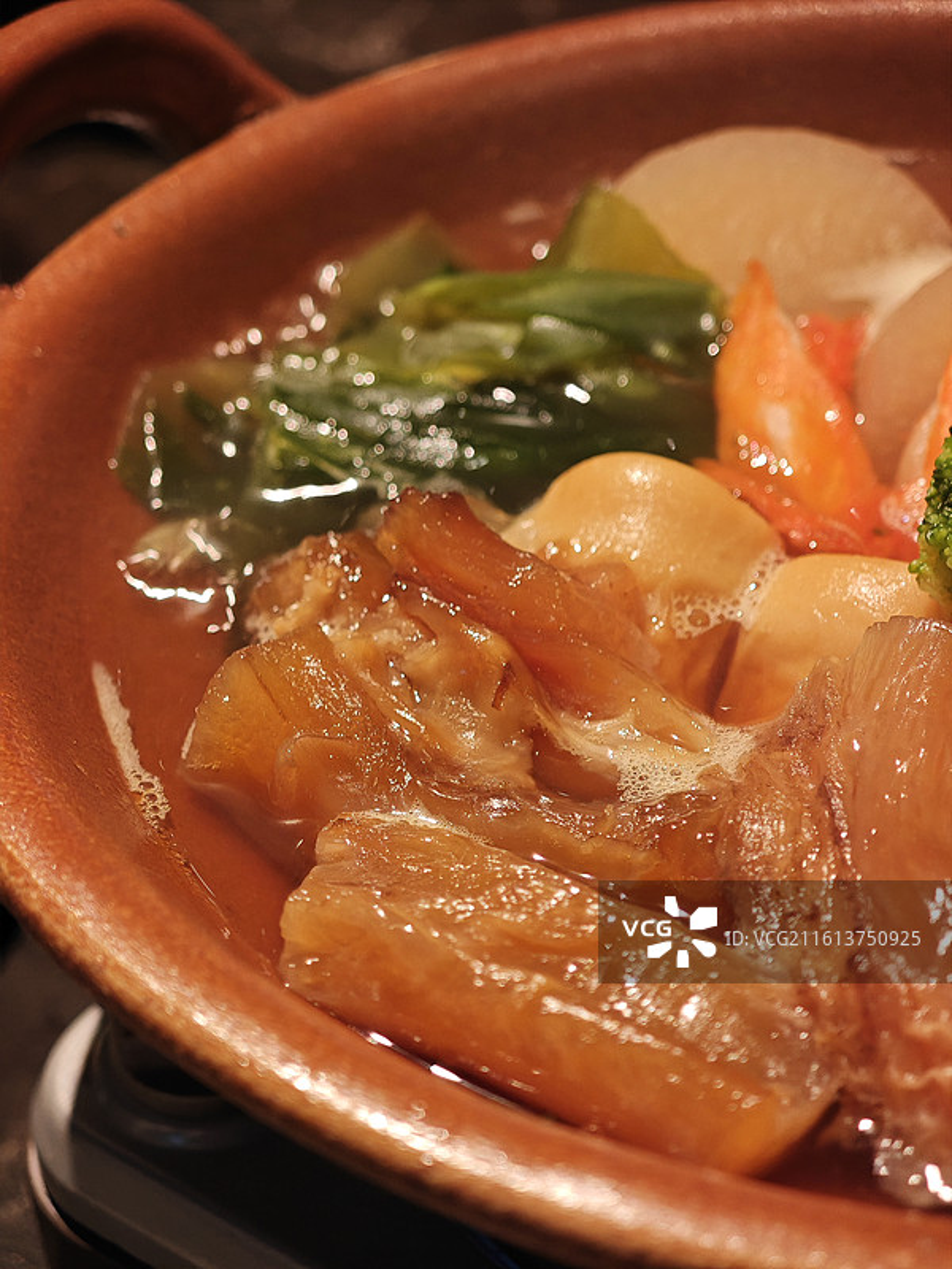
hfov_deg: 19.6
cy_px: 634
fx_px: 2750
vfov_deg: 26.0
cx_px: 476
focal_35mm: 75
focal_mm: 12.28
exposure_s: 1/100
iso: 500
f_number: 1.8
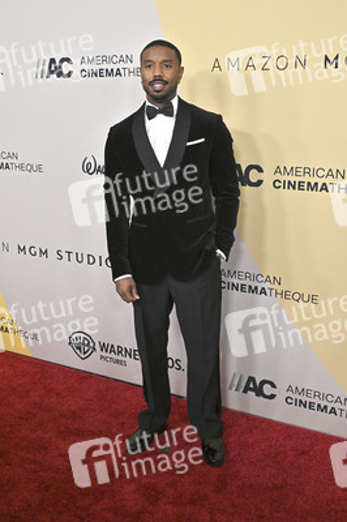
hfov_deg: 37.8
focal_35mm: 35
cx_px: 174
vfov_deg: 54.5
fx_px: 507
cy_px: 261
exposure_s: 1/320
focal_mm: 35
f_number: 5.6
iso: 2000
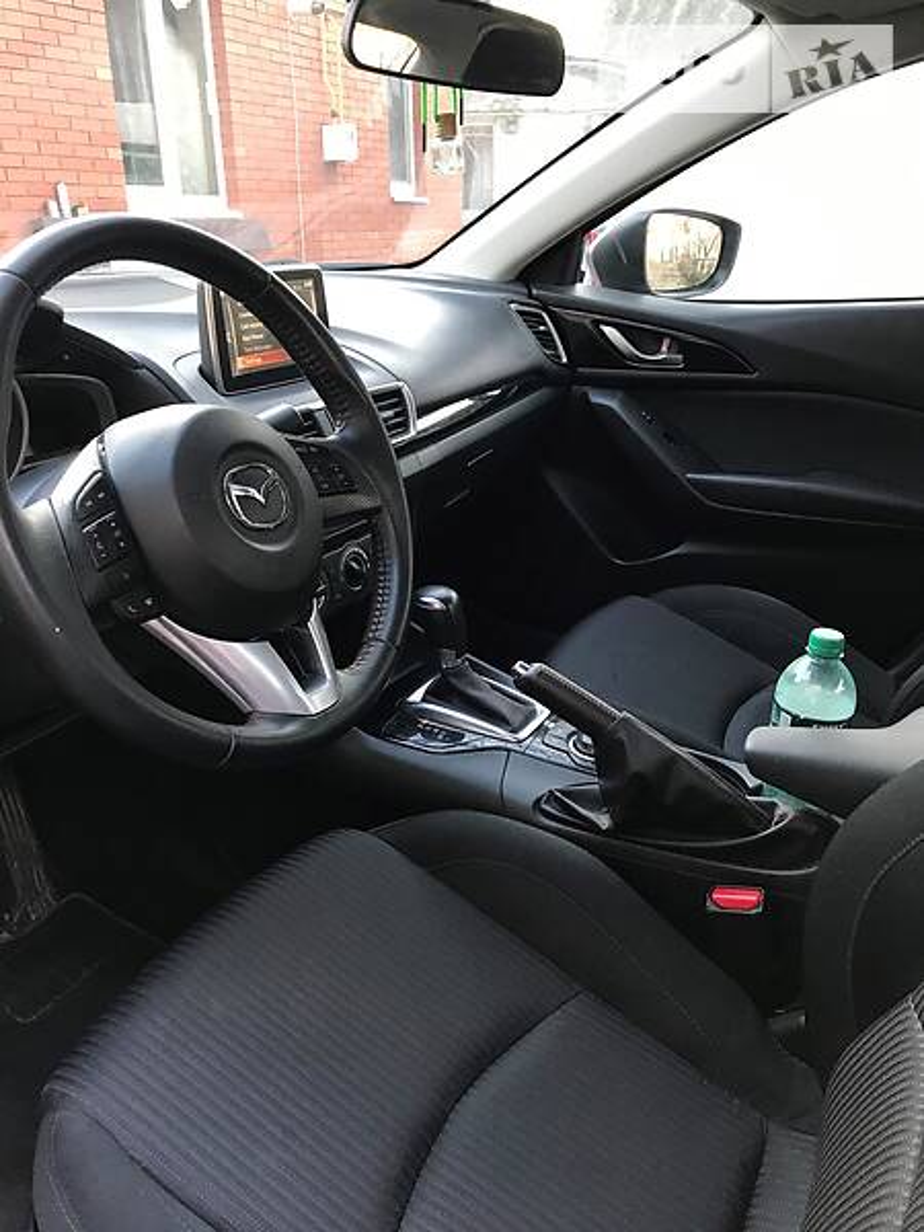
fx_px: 997
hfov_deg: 49.7
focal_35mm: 28
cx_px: 462
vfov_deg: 63.4
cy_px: 616
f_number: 1.8
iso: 40
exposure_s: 1/20
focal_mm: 4
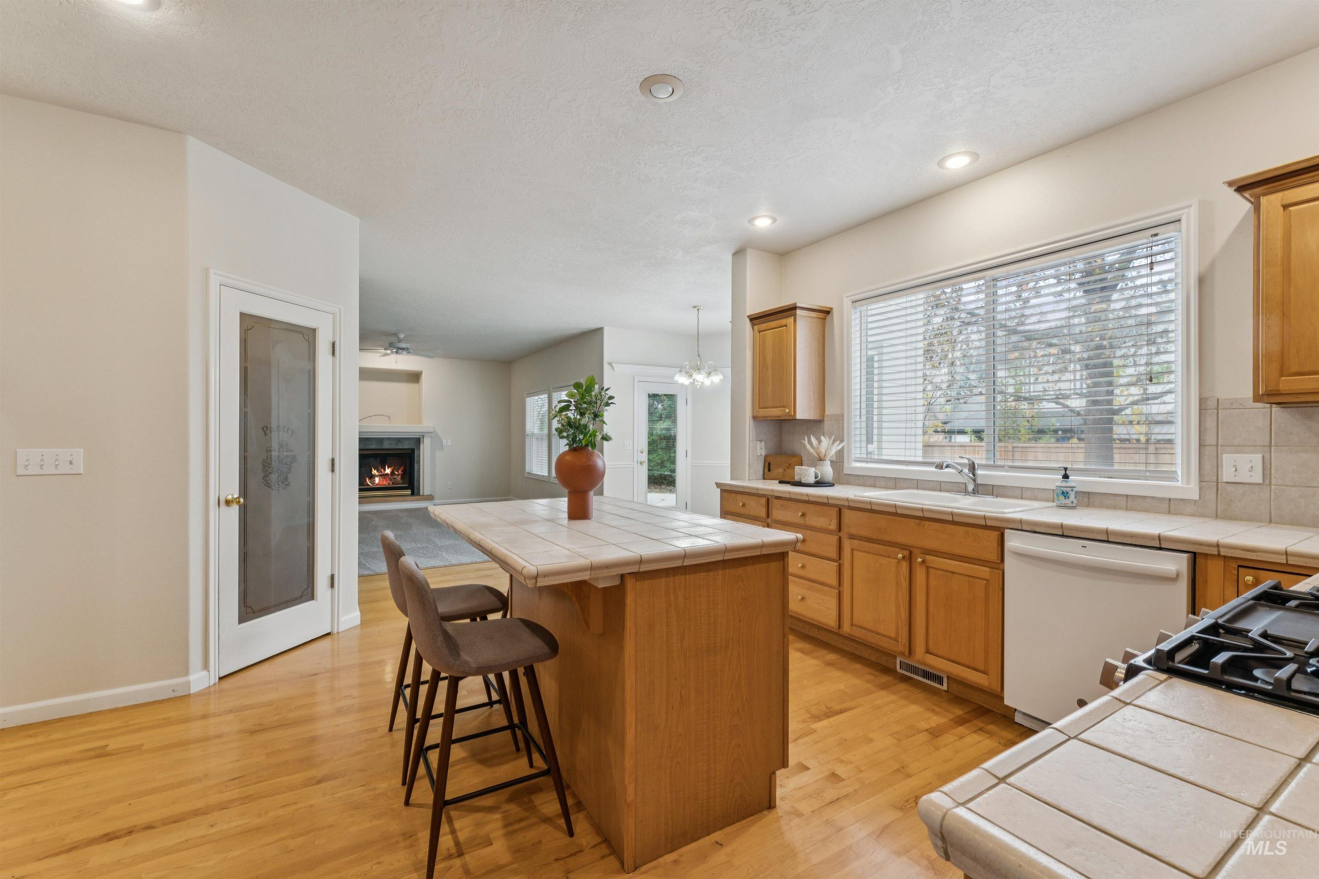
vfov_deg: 76.2
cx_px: 660
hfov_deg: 99.3
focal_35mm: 15
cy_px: 440
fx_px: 561
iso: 400
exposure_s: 1/5
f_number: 13
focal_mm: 15.3
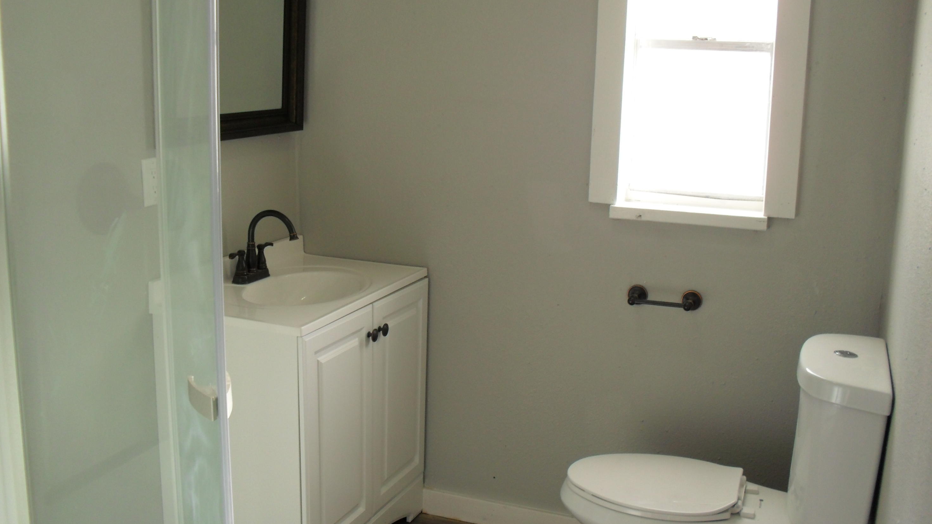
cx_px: 456
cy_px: 253
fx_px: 964
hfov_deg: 51.6
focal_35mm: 39
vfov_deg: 30.4
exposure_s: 1/60
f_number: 3.2
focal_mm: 6.3
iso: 100
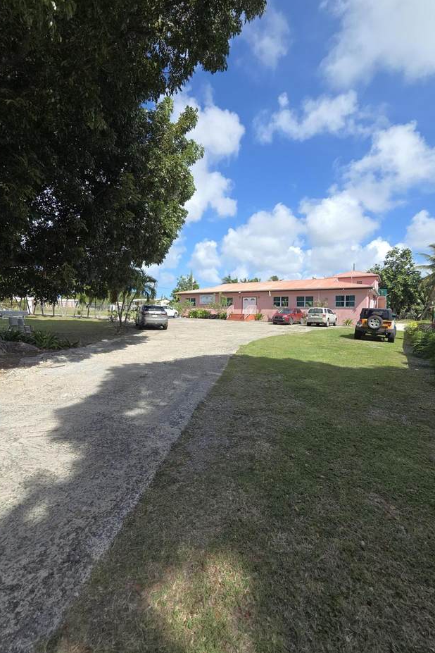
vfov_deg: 104.3
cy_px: 325
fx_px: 254
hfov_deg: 81.2
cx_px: 210
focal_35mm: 14
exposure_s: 1/1476
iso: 50
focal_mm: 2.2
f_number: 2.2
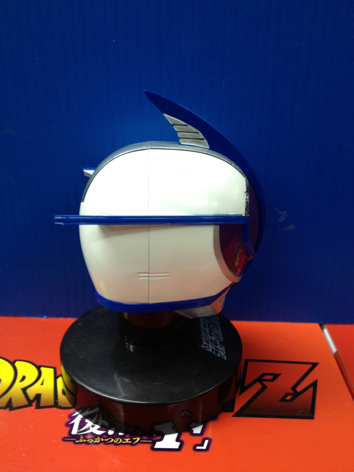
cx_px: 177
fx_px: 477
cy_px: 236
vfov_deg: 52.6
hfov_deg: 40.7
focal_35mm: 35
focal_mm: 4.28
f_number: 2.4
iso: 80
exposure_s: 1/20
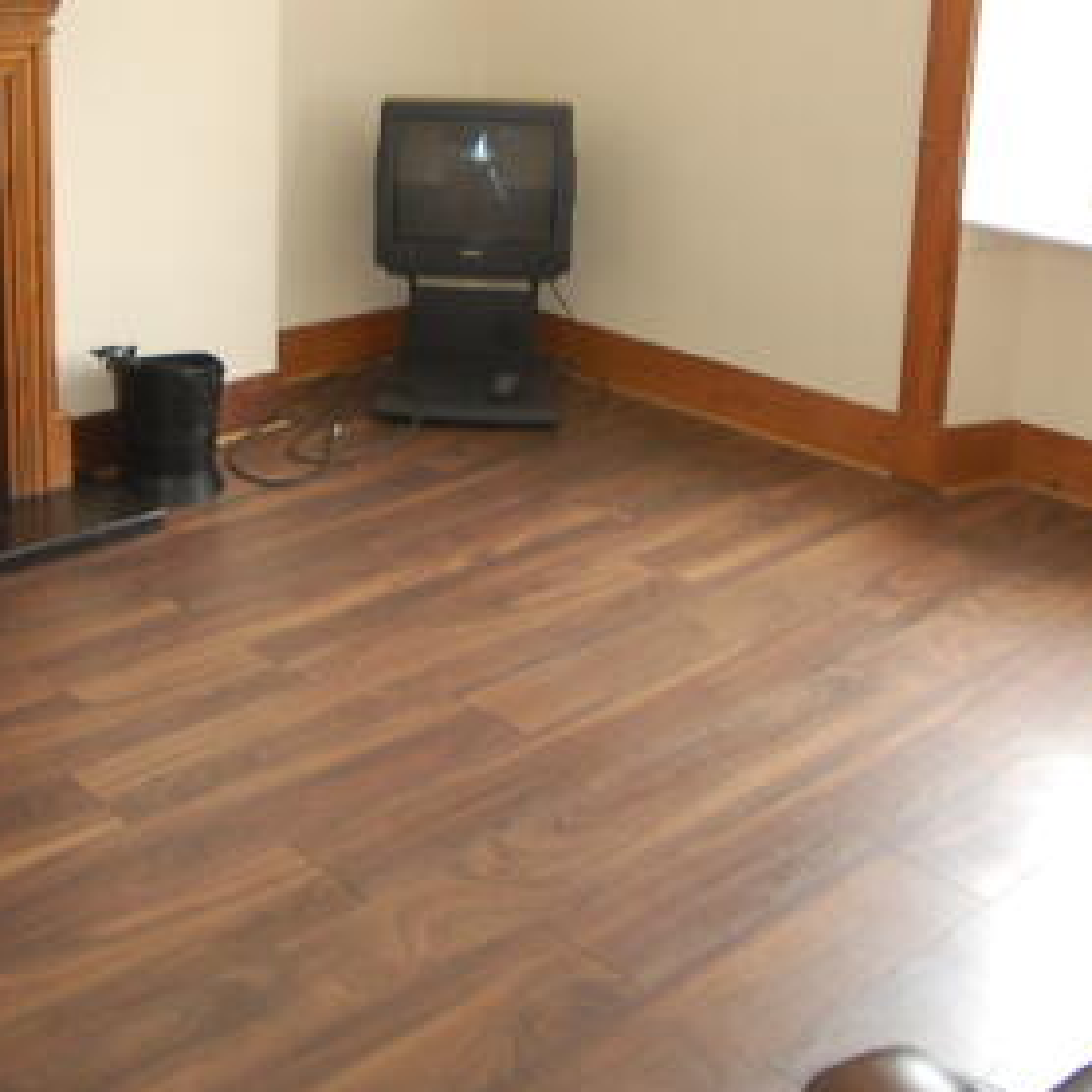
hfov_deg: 35.8
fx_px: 1677
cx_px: 393
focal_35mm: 47
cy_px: 143
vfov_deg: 34.4
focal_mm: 10
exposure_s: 1/60
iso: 400
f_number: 4
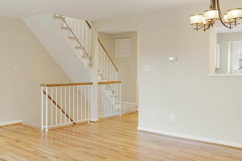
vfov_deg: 35.9
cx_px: 54
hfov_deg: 49.4
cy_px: 72
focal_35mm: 37
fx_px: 249
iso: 1250
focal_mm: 16
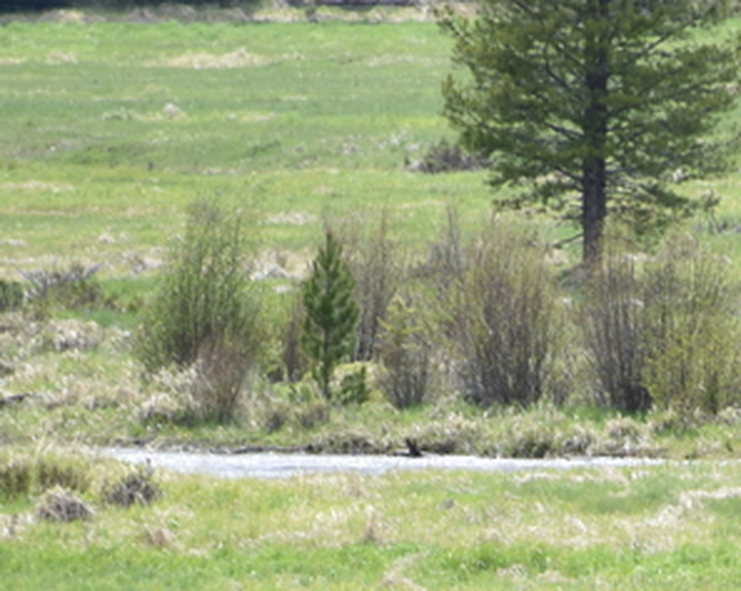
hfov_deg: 1.6
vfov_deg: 1.3
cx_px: 571
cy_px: 840
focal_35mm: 1215
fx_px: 26620
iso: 250
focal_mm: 300
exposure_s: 1/640
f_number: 5.6
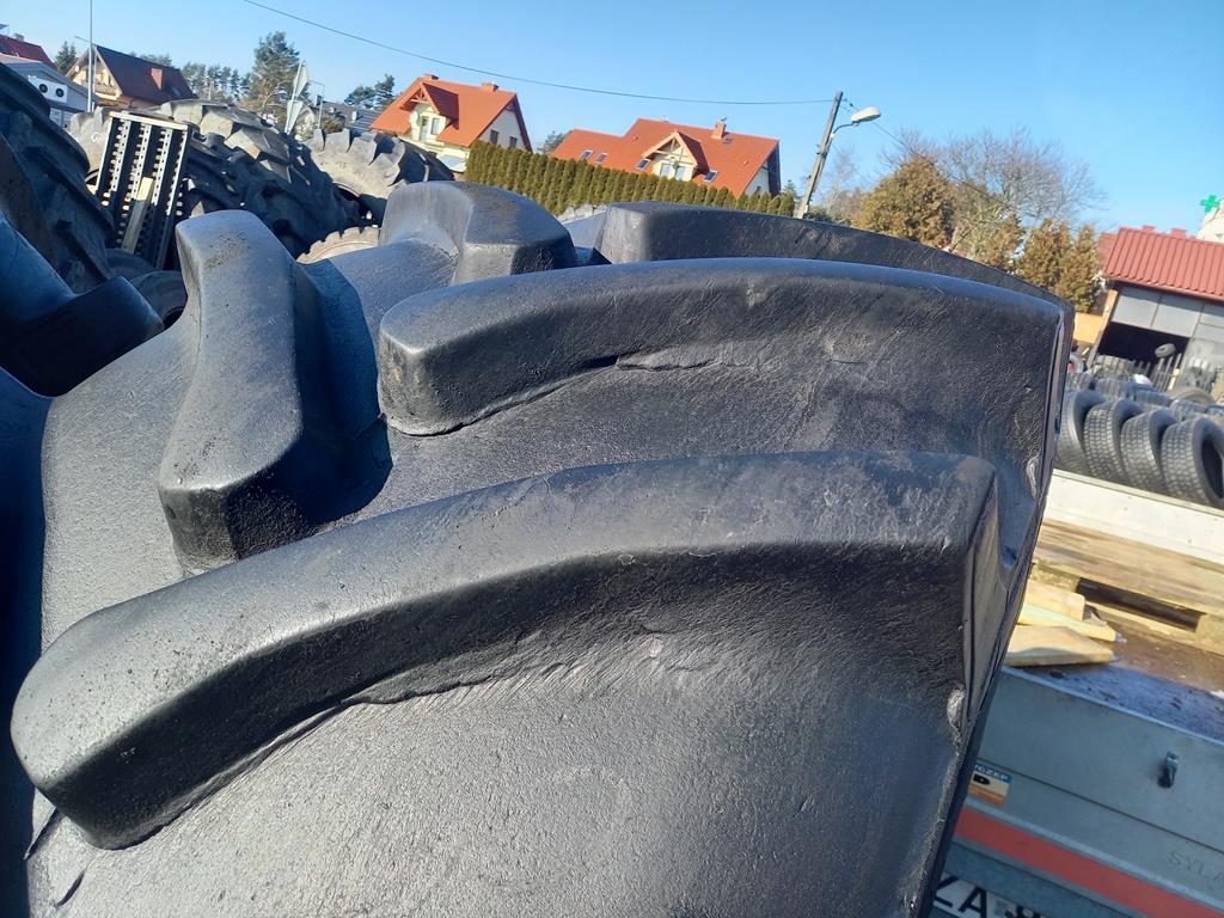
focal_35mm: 25
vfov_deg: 54.9
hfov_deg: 69.4
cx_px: 612
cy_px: 459
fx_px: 884
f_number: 1.8
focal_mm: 4.65
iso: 50
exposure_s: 1/272
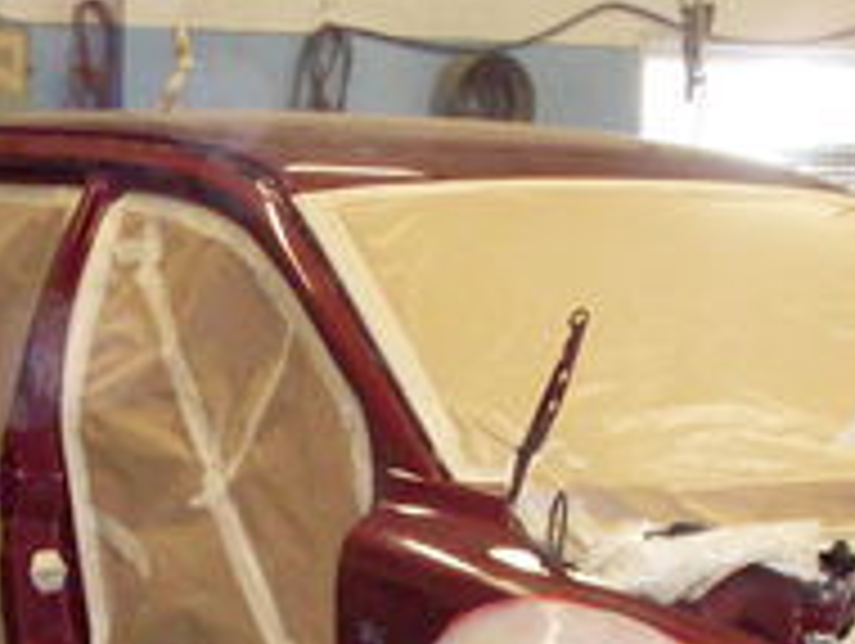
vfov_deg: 8.9
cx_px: 243
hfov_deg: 11.9
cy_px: 757
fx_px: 4081
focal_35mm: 165
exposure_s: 1/45
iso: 240
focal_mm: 8.1
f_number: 3.1
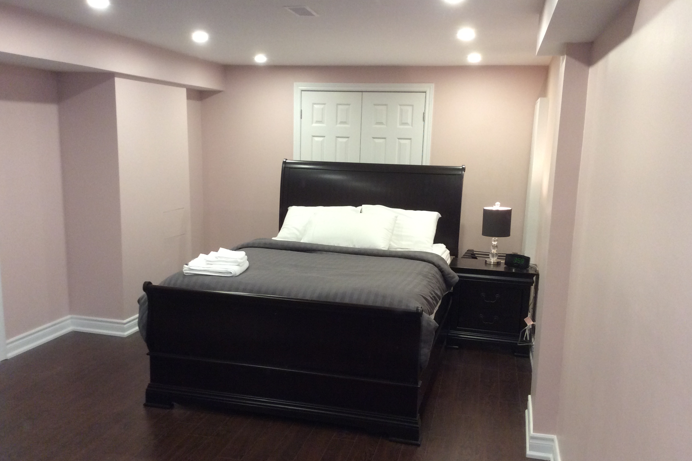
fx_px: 653
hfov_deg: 55.8
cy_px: 260
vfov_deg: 38.8
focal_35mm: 34
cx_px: 345
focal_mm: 3.3
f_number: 2.4
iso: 125
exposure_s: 1/24
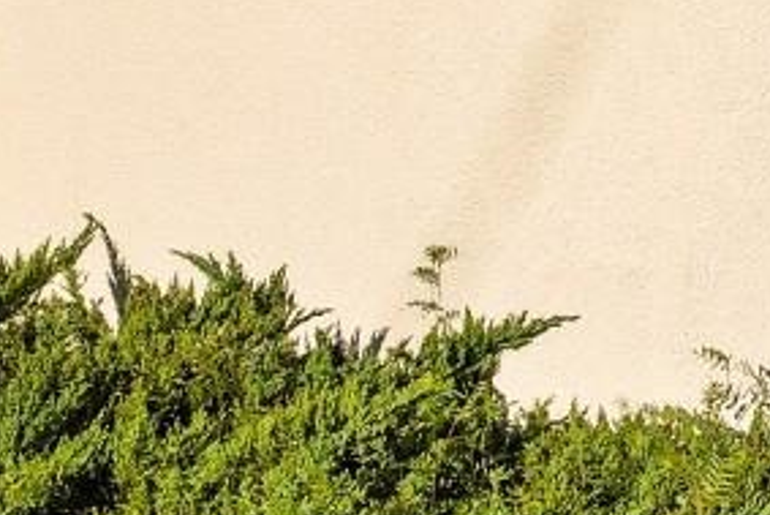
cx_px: 1486
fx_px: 2696
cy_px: -245
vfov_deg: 10.5
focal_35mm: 126
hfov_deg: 14.0
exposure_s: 1/730
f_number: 2.8
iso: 120
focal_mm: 8.38
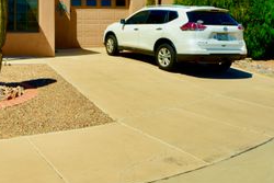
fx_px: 335
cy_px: 19
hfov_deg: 40.1
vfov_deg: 29.3
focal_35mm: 44
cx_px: 13
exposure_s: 1/250
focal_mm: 22
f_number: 13
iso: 200
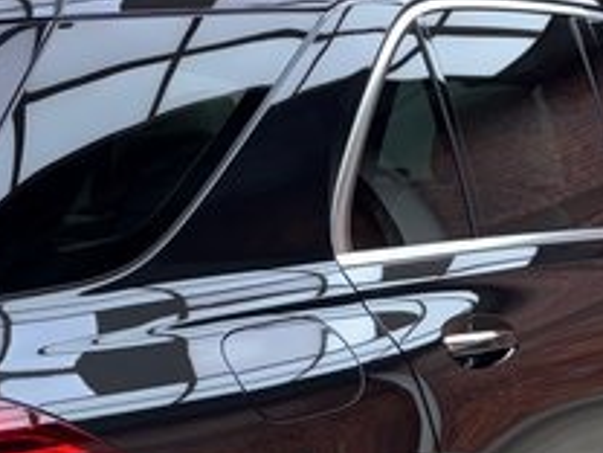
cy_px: 494
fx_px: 1289
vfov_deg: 19.1
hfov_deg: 26.2
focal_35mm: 74
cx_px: 197
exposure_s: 1/120
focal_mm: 6.76
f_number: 1.78
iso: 100
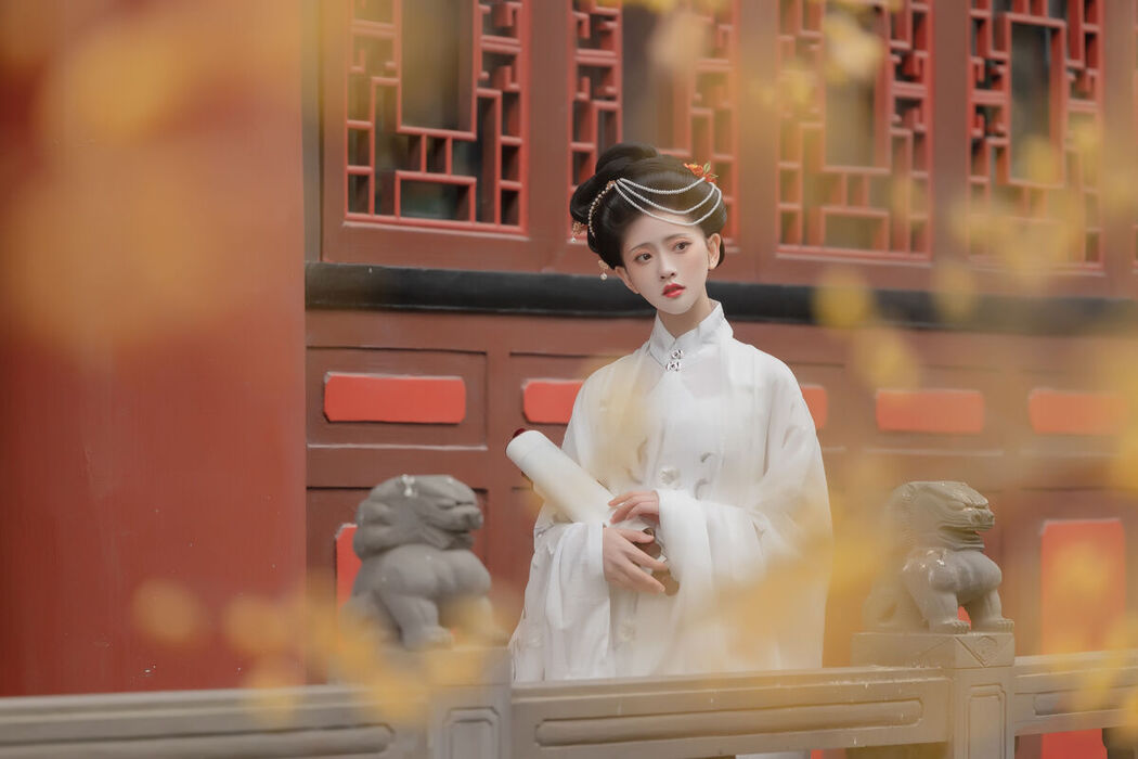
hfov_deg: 10.3
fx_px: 6322
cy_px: 380
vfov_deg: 6.9
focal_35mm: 200
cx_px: 569
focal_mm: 200
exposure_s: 1/320
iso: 640
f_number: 2.8
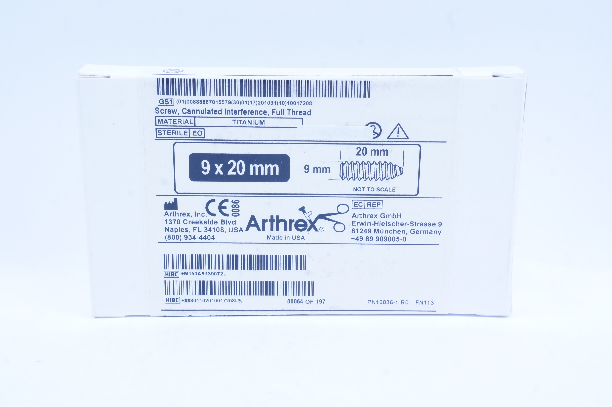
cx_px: 306
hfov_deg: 33.4
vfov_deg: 22.6
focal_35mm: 60
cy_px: 204
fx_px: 1019
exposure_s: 1/10
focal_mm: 40
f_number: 13
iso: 400
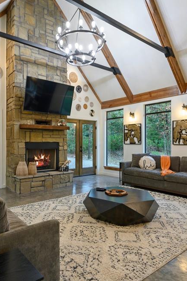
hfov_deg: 51.0
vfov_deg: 71.5
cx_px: 76
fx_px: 195
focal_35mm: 25
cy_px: 139
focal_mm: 16
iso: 400
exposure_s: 1/8
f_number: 7.1
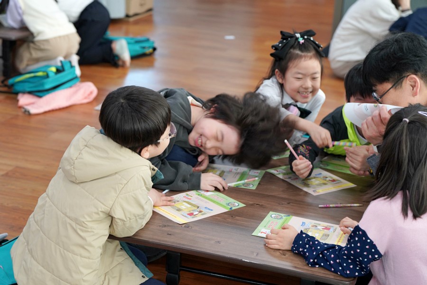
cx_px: 214
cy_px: 142
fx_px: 830
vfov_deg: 19.5
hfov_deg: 28.8
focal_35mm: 70
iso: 1250
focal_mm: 70
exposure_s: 1/160
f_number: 4
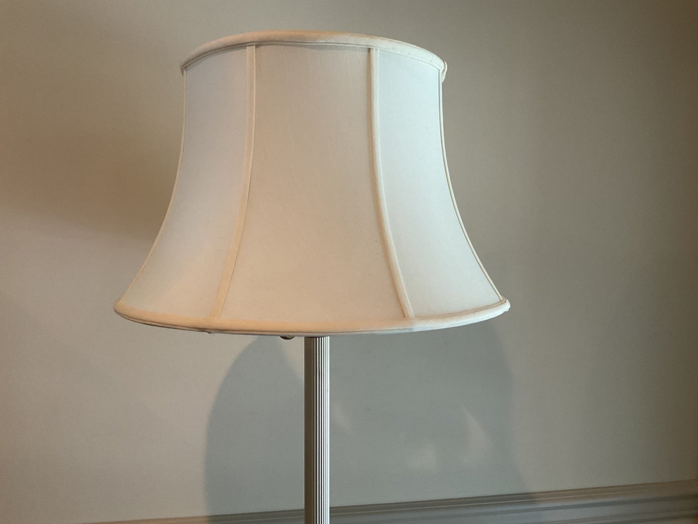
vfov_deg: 48.2
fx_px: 585
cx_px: 349
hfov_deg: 61.7
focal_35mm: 29
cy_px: 262
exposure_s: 1/60
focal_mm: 3
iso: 125
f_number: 1.8
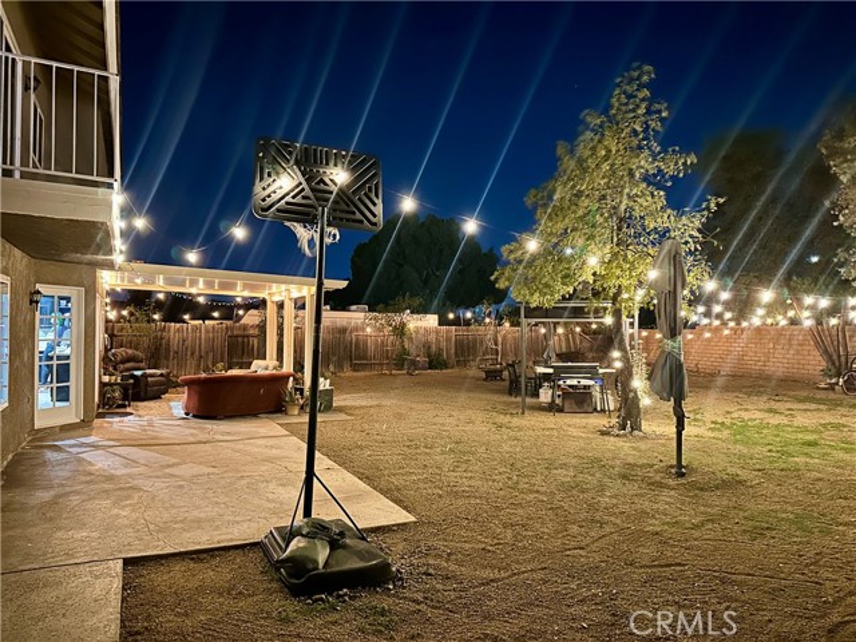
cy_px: 321
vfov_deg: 56.8
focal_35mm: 24
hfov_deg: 71.6
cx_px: 428
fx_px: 593
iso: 2500
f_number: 1.78
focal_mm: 6.86
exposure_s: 1/15
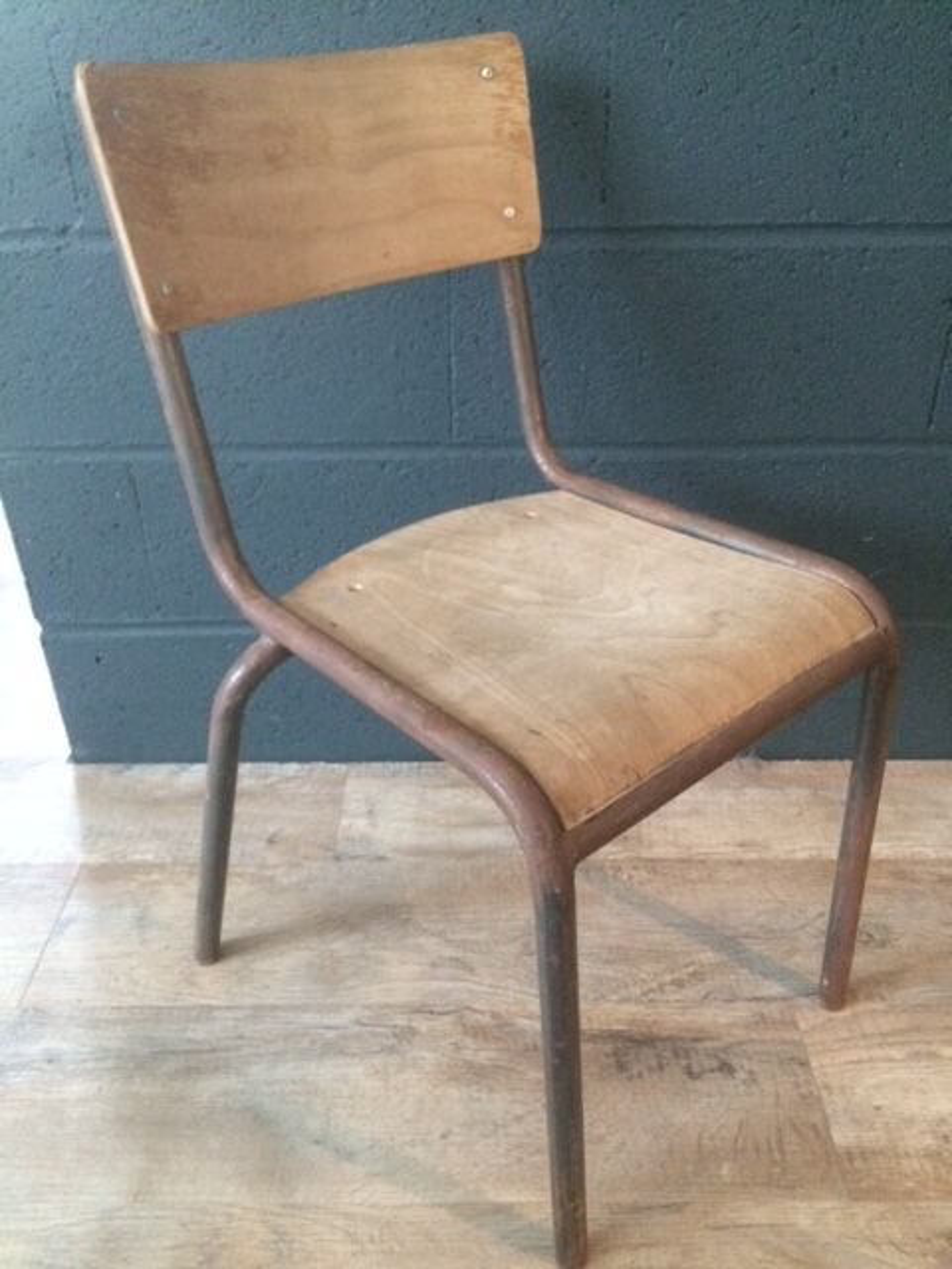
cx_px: 476
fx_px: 1063
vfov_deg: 61.7
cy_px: 634
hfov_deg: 48.2
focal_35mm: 29
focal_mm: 4.15
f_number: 2.2
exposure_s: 1/17
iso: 400
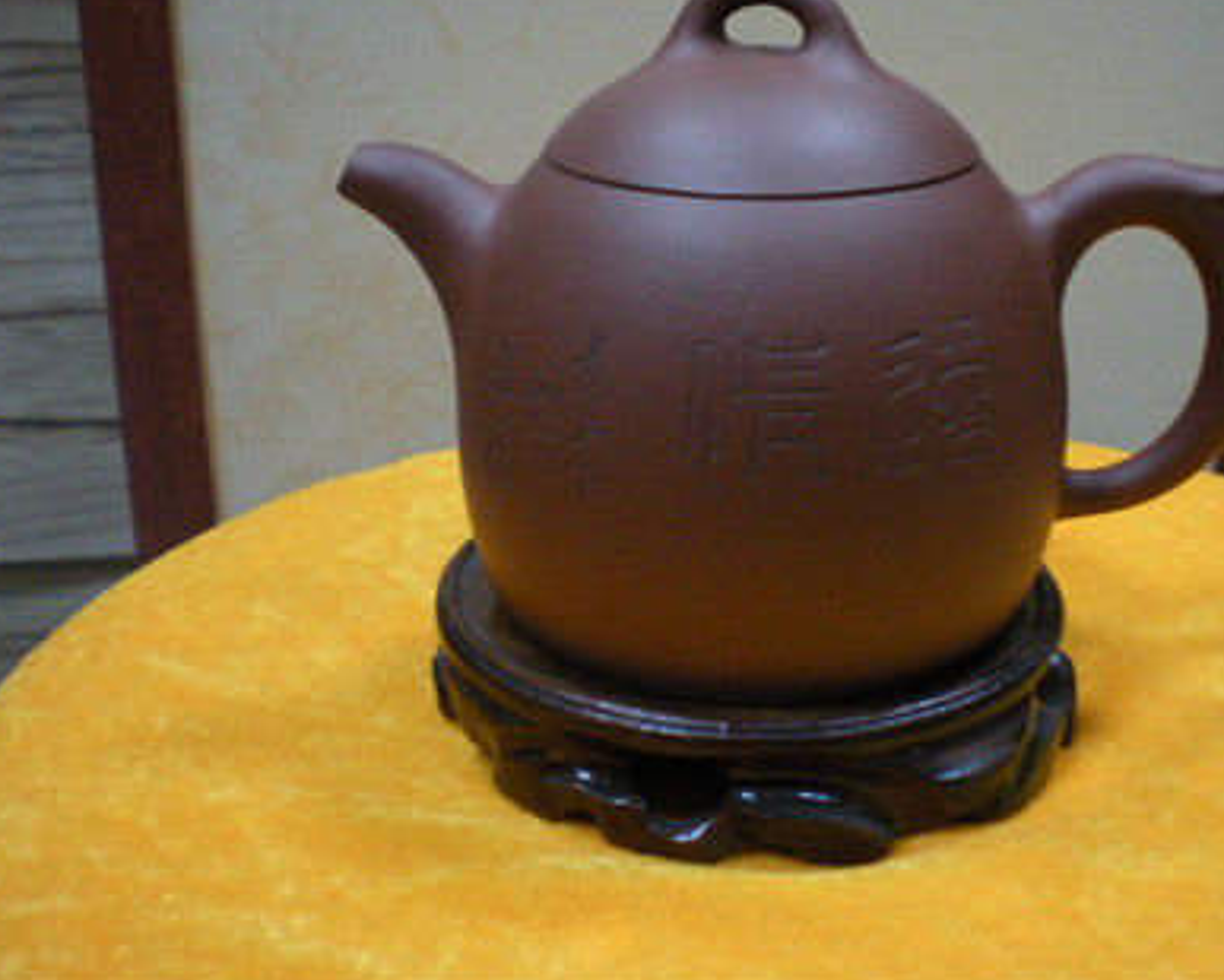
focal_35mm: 48
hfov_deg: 38.6
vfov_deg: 31.4
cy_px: 398
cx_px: 748
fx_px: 1739
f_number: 3.1
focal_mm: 6.3
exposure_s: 1/8
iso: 313
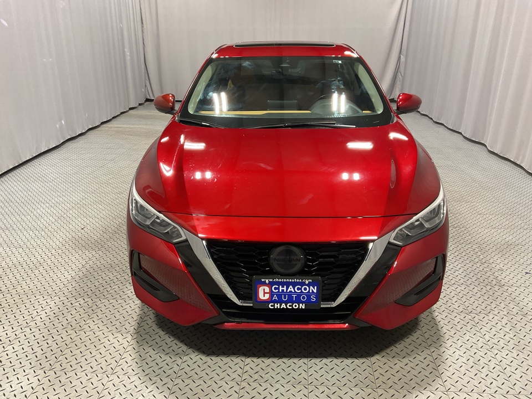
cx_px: 266
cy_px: 200
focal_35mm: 29
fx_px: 446
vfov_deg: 48.2
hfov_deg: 61.7
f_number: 1.8
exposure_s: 1/60
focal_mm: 3
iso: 100
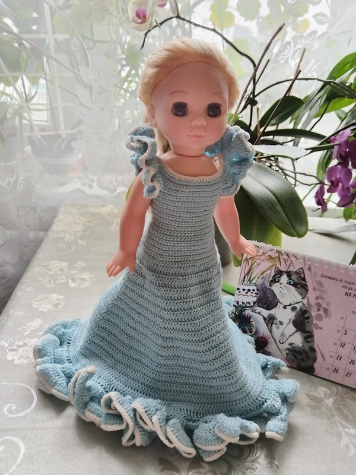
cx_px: 178
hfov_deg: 53.1
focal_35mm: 26
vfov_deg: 67.3
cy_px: 238
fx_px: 357
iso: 5148
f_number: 1.9
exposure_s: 1/100
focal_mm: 4.95
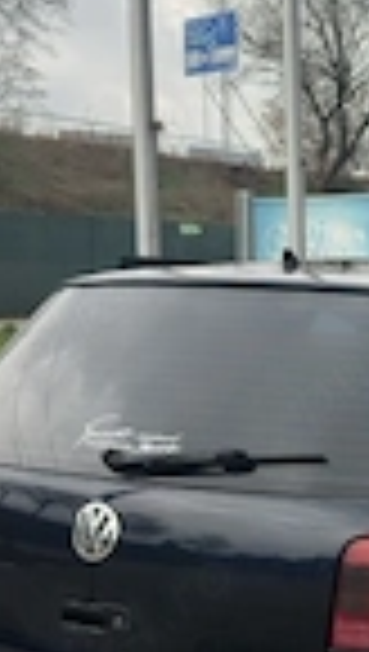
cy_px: 369
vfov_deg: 29.3
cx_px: 526
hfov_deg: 15.7
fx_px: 1247
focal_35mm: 72
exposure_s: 1/797
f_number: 1.78
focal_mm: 6.86
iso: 80
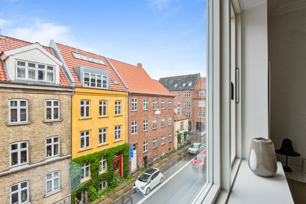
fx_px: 144
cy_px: 102
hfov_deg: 93.3
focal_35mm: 17
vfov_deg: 70.4
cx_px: 153
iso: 800
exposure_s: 1/160
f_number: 11
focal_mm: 17
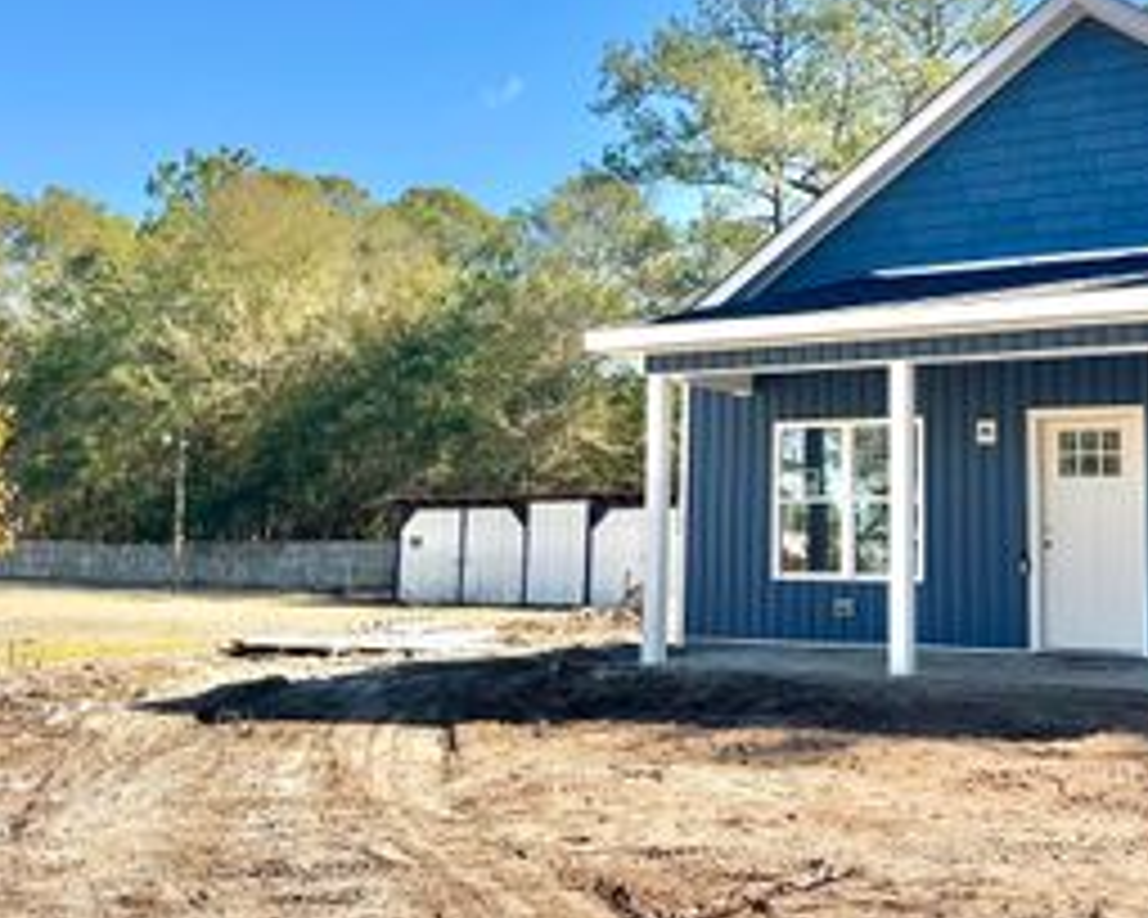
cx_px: 828
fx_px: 1563
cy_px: 340
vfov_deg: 32.6
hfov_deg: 39.5
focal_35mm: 46
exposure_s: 1/2809
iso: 80
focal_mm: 6.86
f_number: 1.78
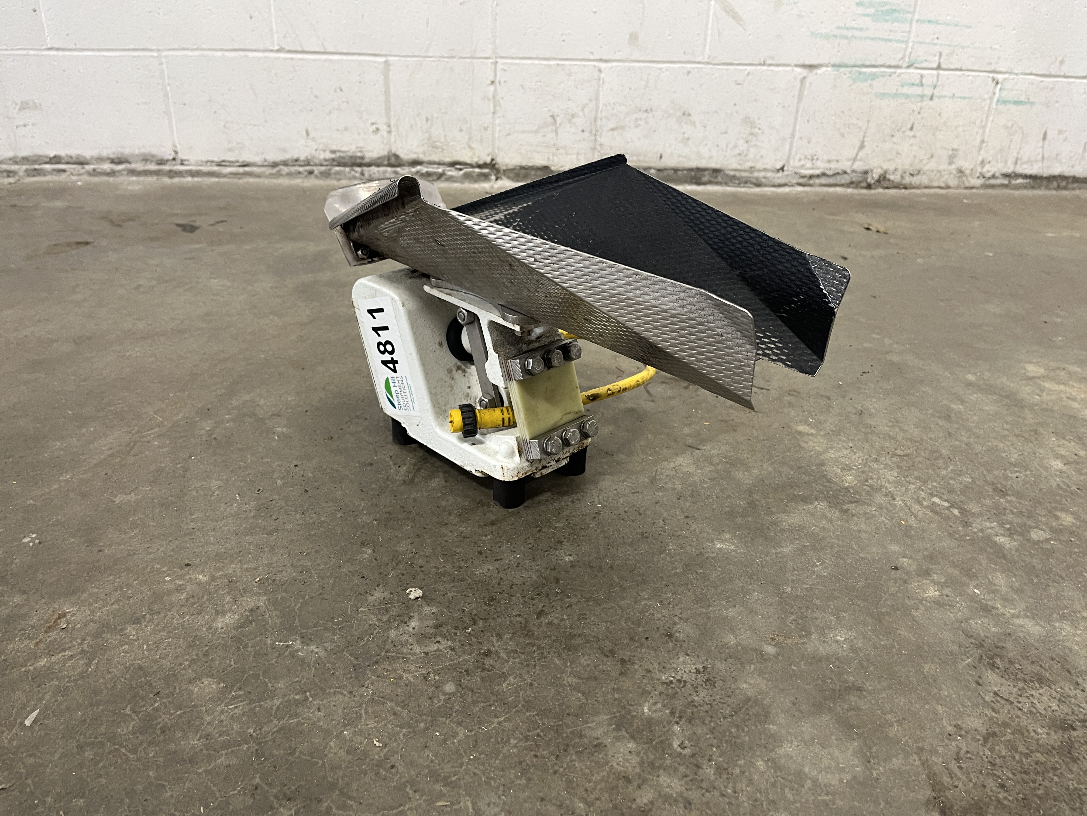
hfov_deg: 67.3
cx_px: 544
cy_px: 408
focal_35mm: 26
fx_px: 816
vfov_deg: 53.1
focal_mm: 5.1
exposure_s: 1/60
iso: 125
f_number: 1.6
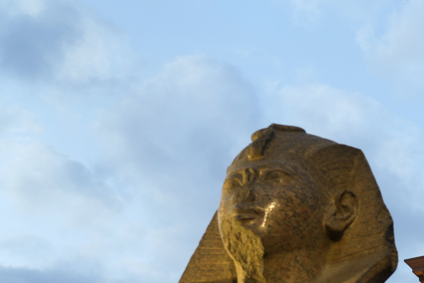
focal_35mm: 71
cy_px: 310
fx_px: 836
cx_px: 495
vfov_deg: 18.5
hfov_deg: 25.8
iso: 64
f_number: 4
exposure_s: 1/2
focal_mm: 27
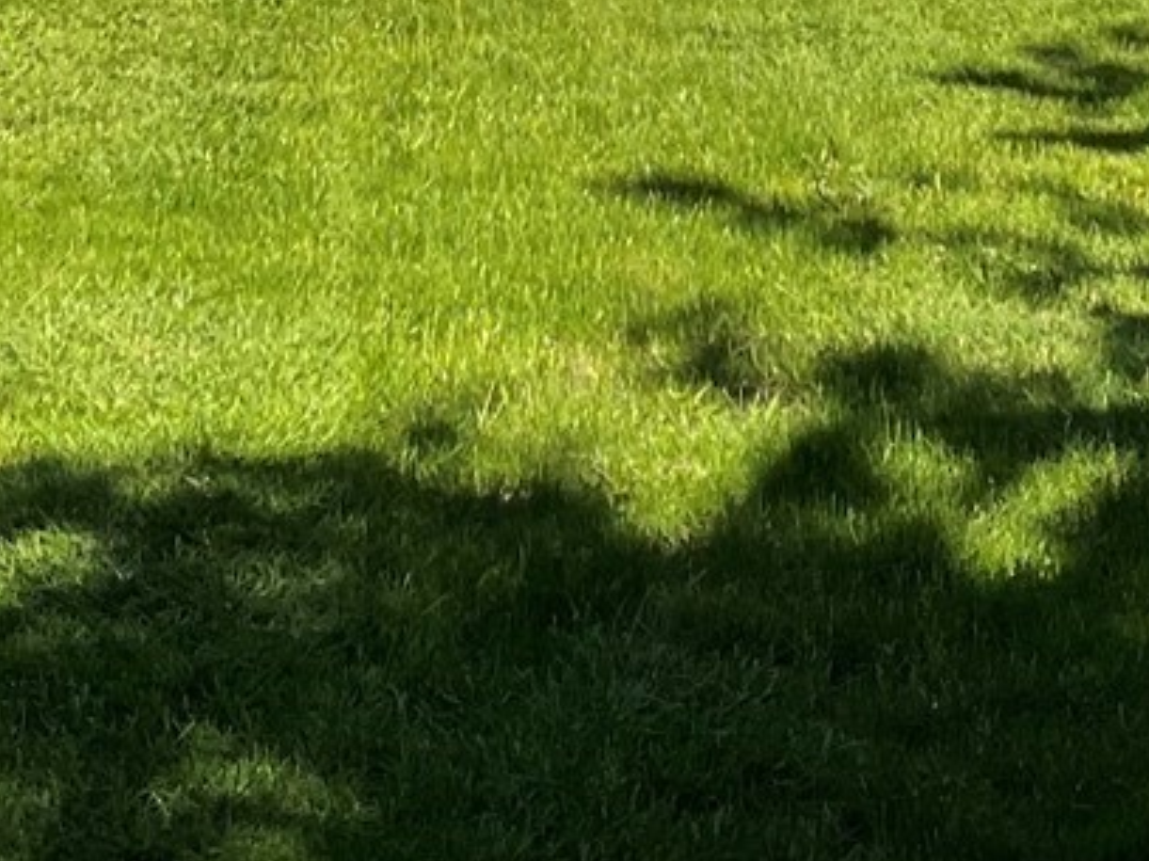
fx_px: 3783
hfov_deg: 17.3
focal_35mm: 114
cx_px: 511
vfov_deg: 12.5
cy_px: -311
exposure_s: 1/1342
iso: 16
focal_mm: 3
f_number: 1.8
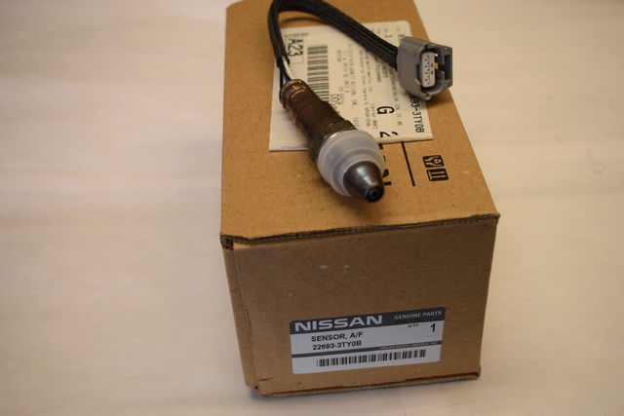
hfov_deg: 42.3
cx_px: 312
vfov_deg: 29.0
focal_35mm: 46
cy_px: 208
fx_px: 806
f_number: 5.6
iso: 400
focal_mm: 31
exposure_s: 1/125
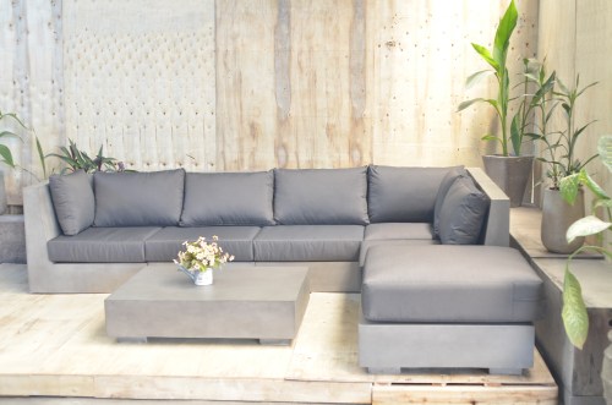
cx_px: 306
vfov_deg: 25.6
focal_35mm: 52
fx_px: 891
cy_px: 202
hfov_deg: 37.9
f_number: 4
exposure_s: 1/80
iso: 500
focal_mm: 35
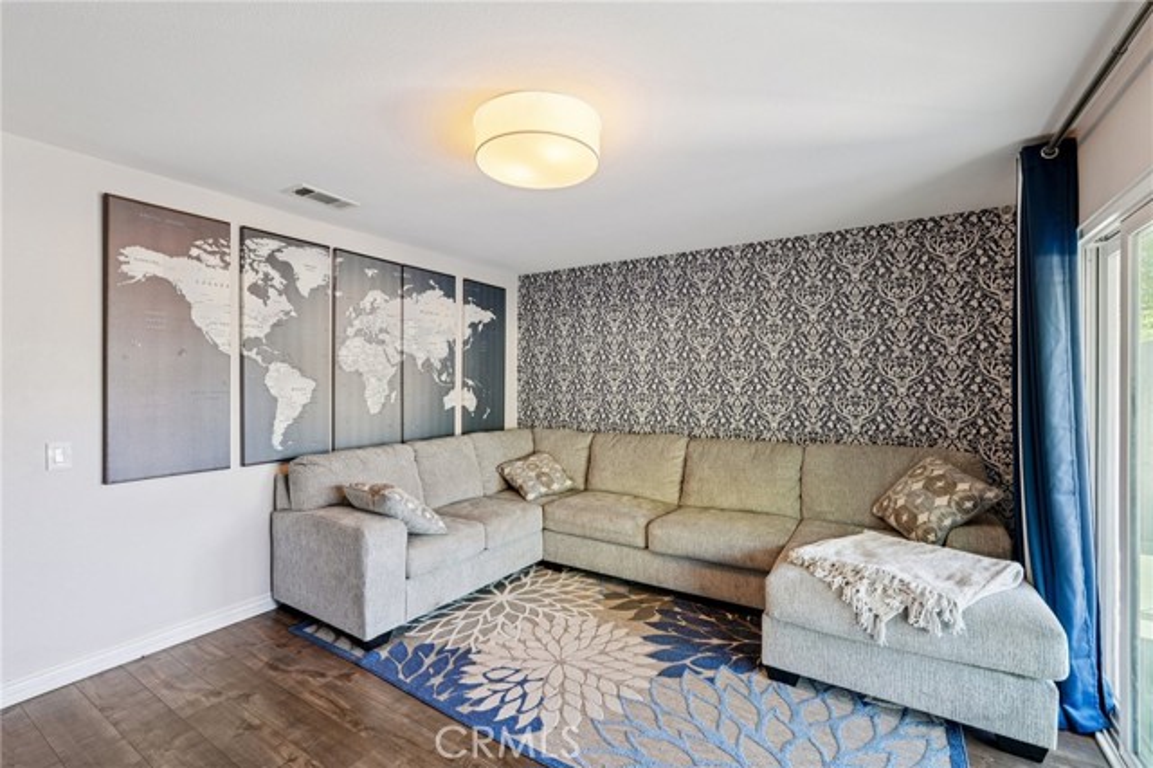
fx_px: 512
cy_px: 384
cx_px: 576
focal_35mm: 16
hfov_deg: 96.8
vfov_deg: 73.7
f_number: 8
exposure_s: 1/6
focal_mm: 16
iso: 400
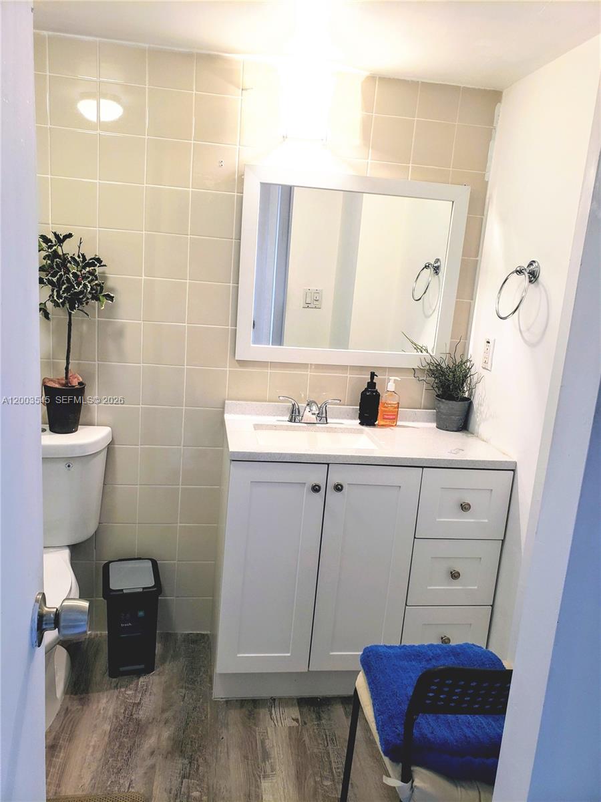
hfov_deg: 53.1
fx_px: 602
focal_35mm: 26
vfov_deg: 67.3
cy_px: 401
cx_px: 300
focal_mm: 4.3
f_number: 2.4
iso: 64
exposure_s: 1/60
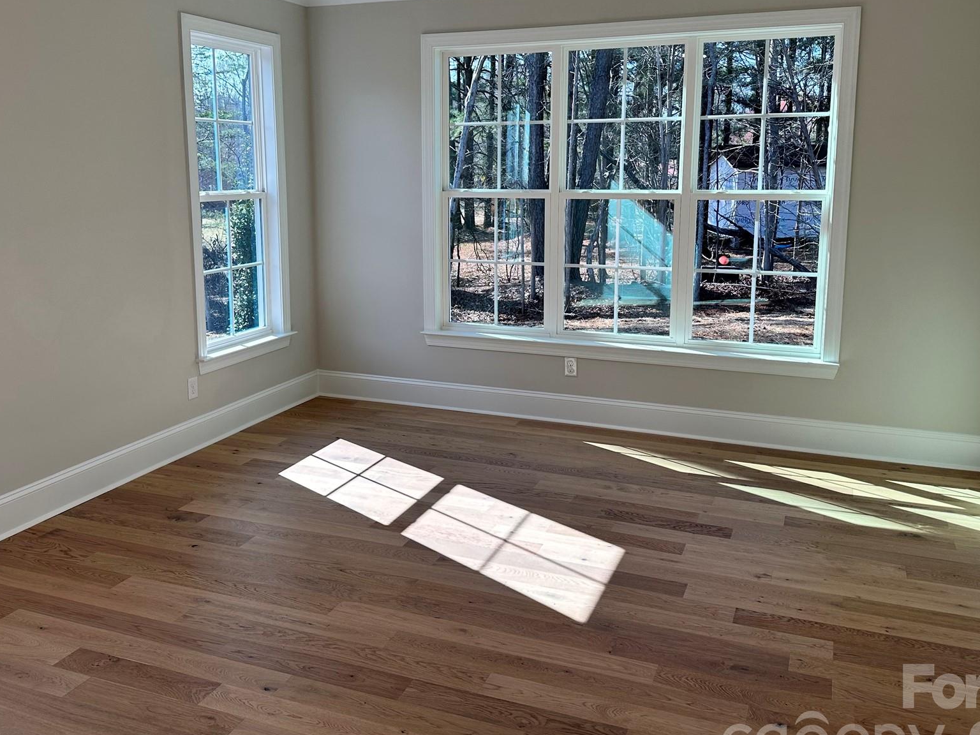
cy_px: 299
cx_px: 453
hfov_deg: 56.8
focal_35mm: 32
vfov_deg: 44.0
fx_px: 906
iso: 80
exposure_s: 1/745
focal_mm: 6.86
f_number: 1.78
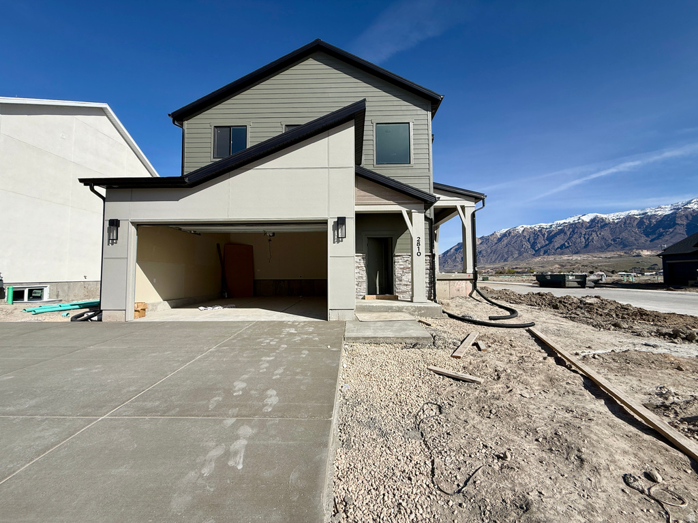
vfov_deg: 85.7
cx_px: 349
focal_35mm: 14
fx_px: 282
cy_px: 262
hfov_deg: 102.1
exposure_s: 1/3125
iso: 50
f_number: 2.2
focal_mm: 2.22
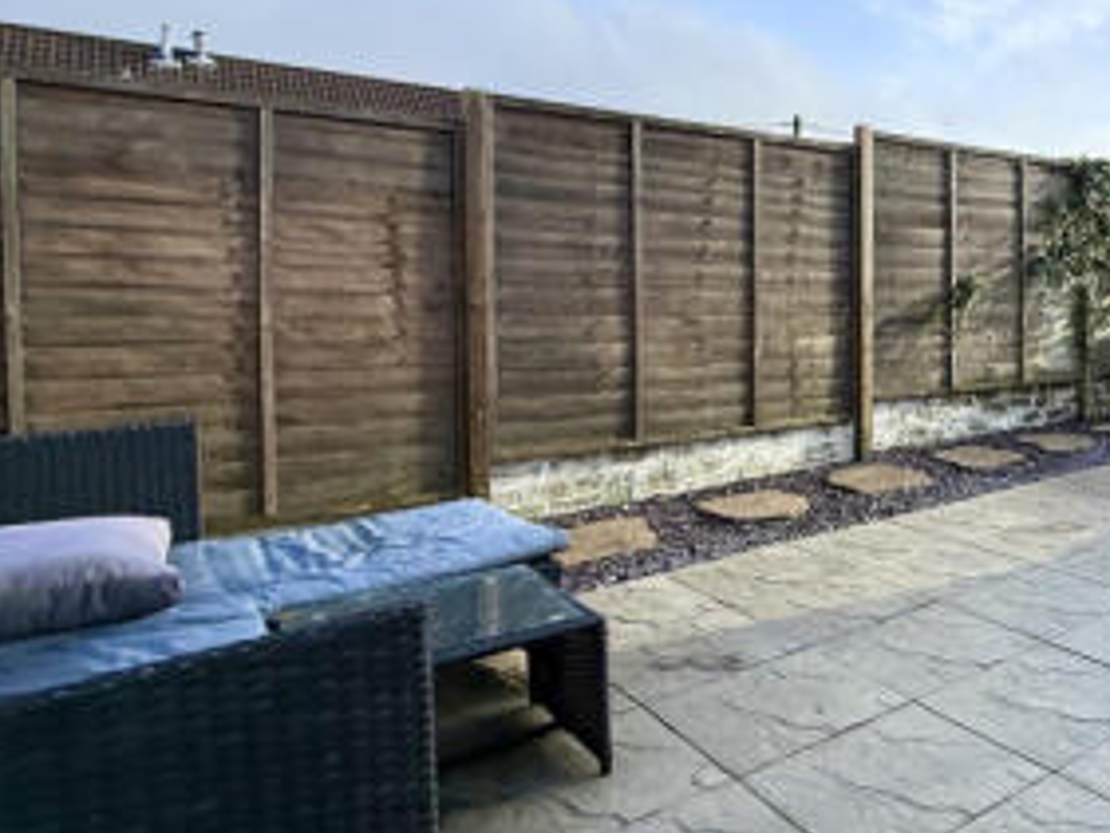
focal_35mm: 29
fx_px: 930
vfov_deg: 47.8
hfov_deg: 52.1
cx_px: 1053
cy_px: 314
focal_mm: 2.22
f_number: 2.2
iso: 50
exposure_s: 1/799
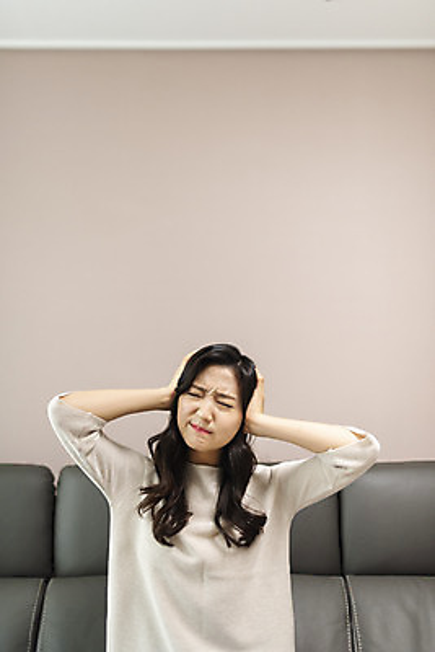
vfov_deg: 39.6
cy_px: 326
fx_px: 905
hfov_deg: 27.0
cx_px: 218
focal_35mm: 50
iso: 500
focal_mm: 50
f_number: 1.8
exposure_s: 1/320
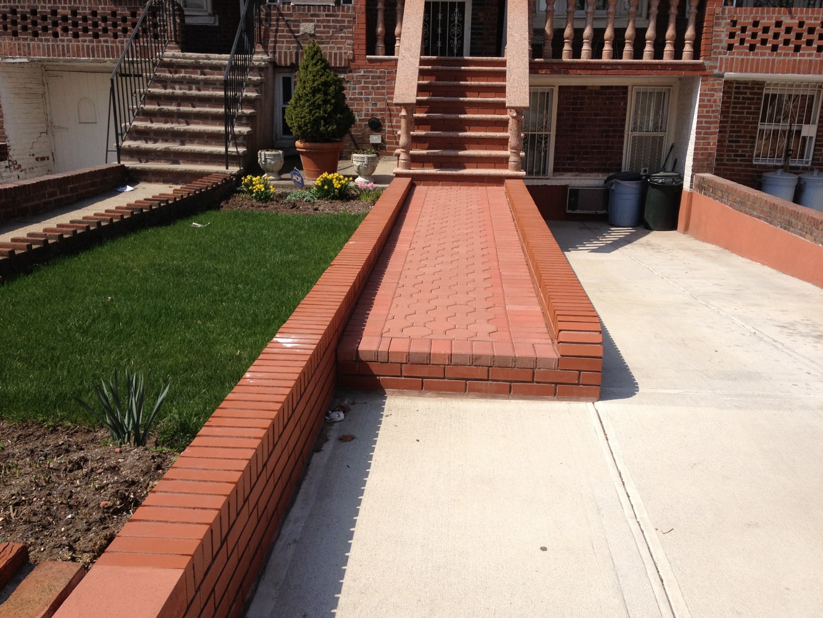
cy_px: 309
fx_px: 832
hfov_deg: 52.6
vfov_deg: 40.7
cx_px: 412
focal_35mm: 35
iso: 64
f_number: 2.4
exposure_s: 1/2123
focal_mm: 4.28
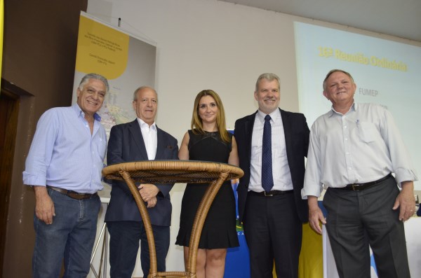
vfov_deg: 39.8
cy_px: 139
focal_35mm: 33
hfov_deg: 57.3
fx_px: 385
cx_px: 210
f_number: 4
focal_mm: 22
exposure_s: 1/60
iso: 1600
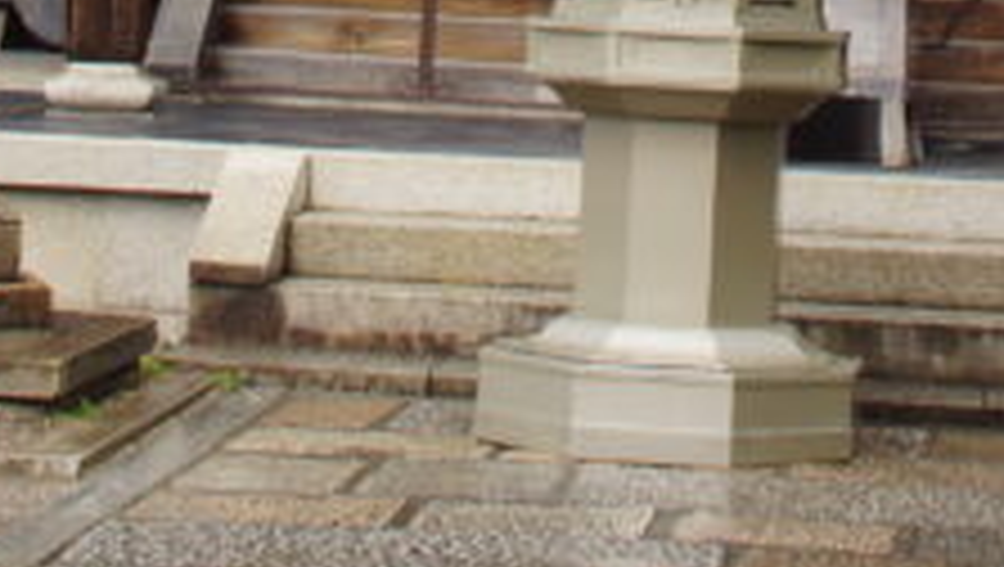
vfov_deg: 6.8
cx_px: 657
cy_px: -592
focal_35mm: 173
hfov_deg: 12.4
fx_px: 4611
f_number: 8
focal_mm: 24
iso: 100
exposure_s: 1/80
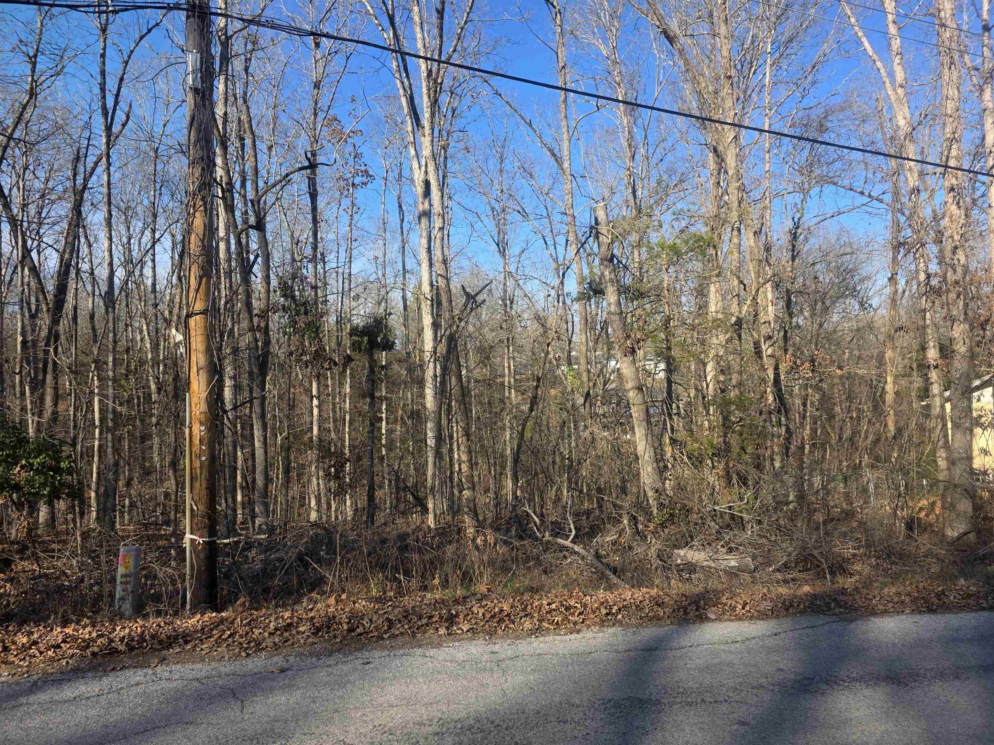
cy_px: 372
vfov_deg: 58.9
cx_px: 497
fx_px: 660
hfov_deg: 73.9
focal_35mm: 23
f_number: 1.7
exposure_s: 1/2430
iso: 80
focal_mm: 6.3
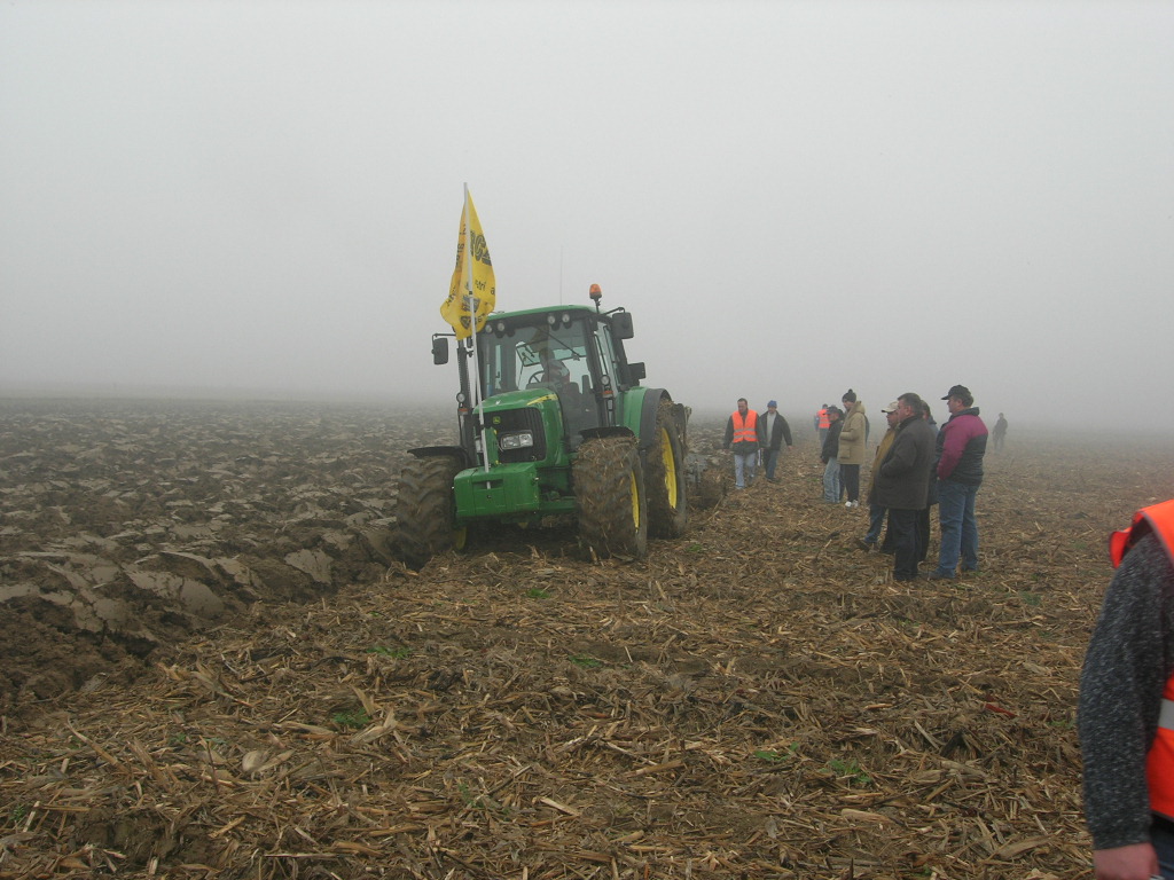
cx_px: 587
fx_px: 1289
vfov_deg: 37.7
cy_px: 440
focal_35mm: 38
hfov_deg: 49.0
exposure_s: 1/103
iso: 64
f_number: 4.8
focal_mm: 7.8
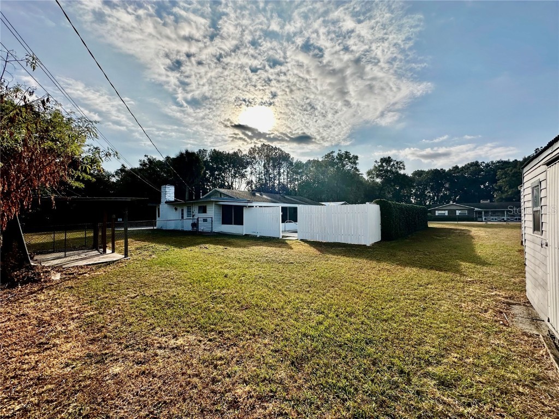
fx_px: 226
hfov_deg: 102.1
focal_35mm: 14
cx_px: 280
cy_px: 210
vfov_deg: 85.7
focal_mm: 2.22
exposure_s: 1/4292
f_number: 2.2
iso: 50
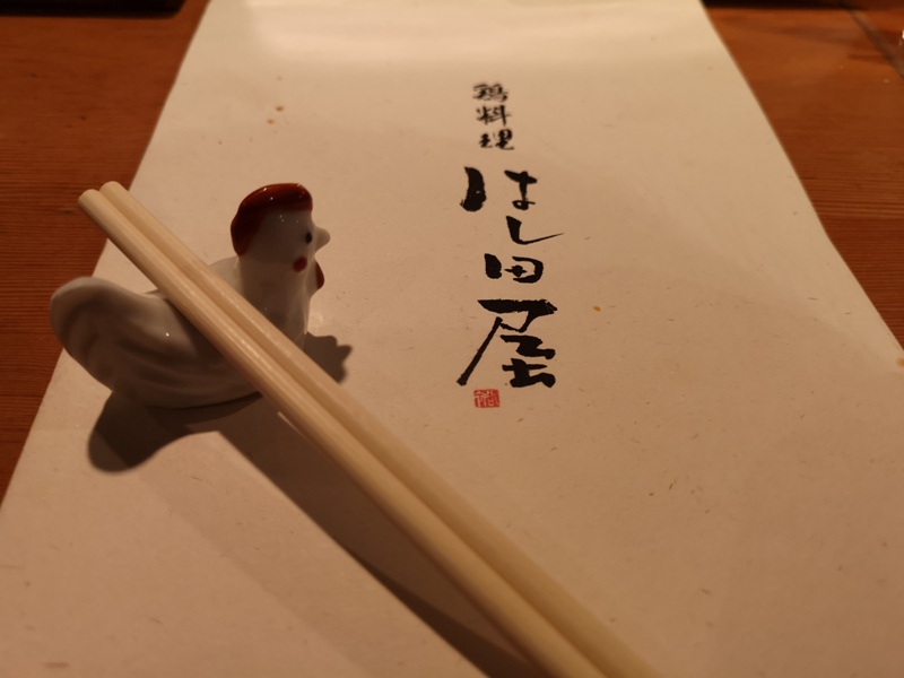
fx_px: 705
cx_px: 452
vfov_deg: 51.4
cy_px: 339
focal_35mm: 27
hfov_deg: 65.3
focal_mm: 3.95
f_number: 1.8
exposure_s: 1/50
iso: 160
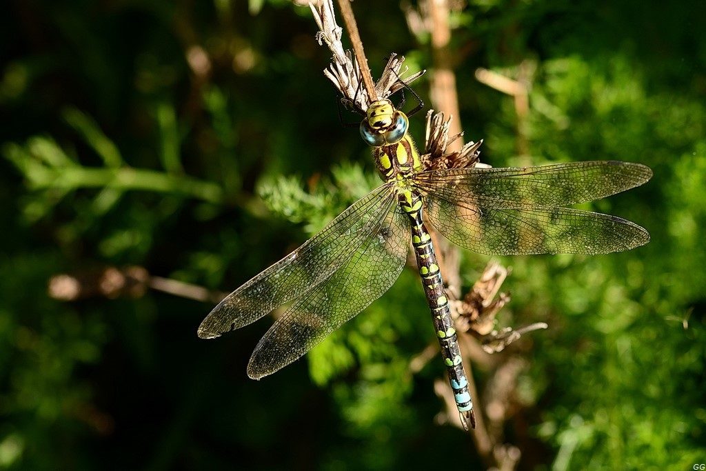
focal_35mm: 158
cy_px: 236
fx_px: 3089
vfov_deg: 8.7
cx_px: 353
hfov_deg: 13.0
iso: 100
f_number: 7.1
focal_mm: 105
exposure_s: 1/250
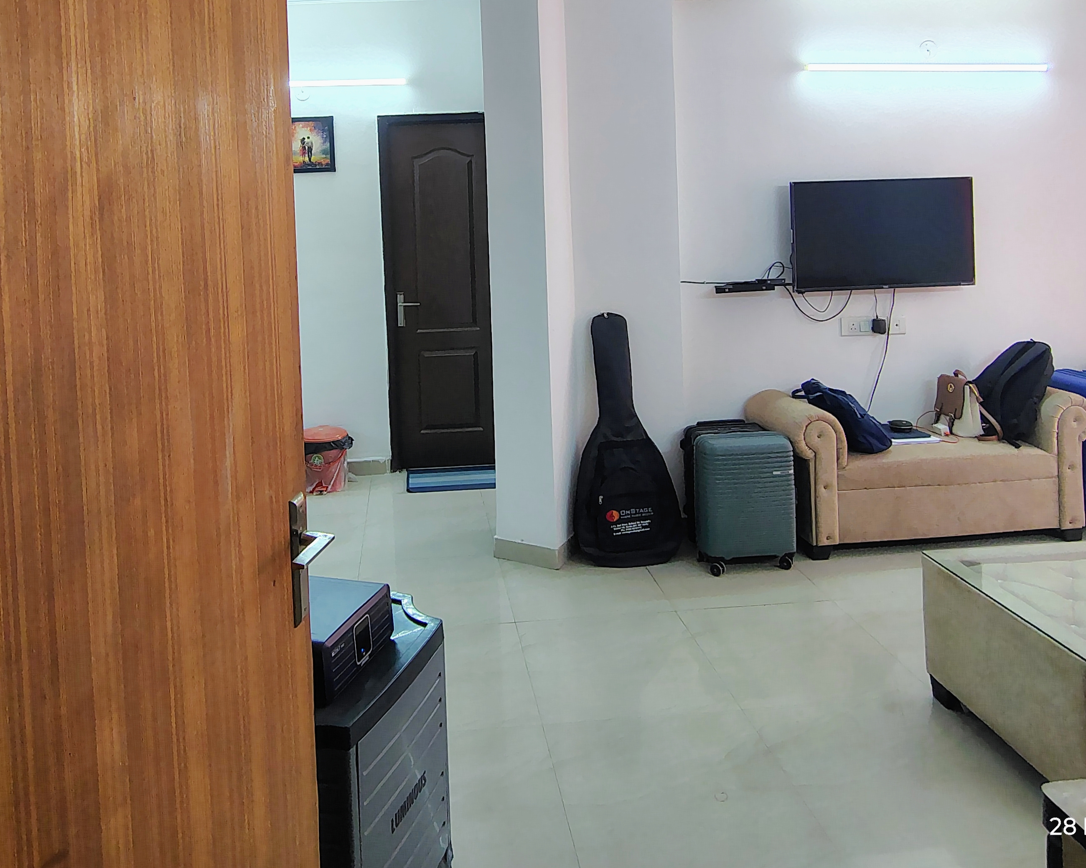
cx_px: 464
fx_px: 804
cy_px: 227
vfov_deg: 54.4
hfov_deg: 67.7
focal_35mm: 25
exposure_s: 1/50
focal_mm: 2.13
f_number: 2.2
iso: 487
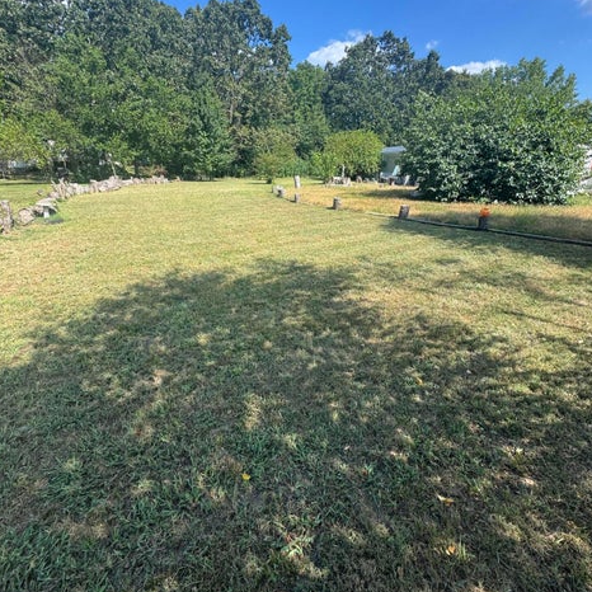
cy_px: 263
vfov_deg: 83.7
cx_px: 292
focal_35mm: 17
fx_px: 329
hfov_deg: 84.0
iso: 40
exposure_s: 1/664
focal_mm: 2.22
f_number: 2.2
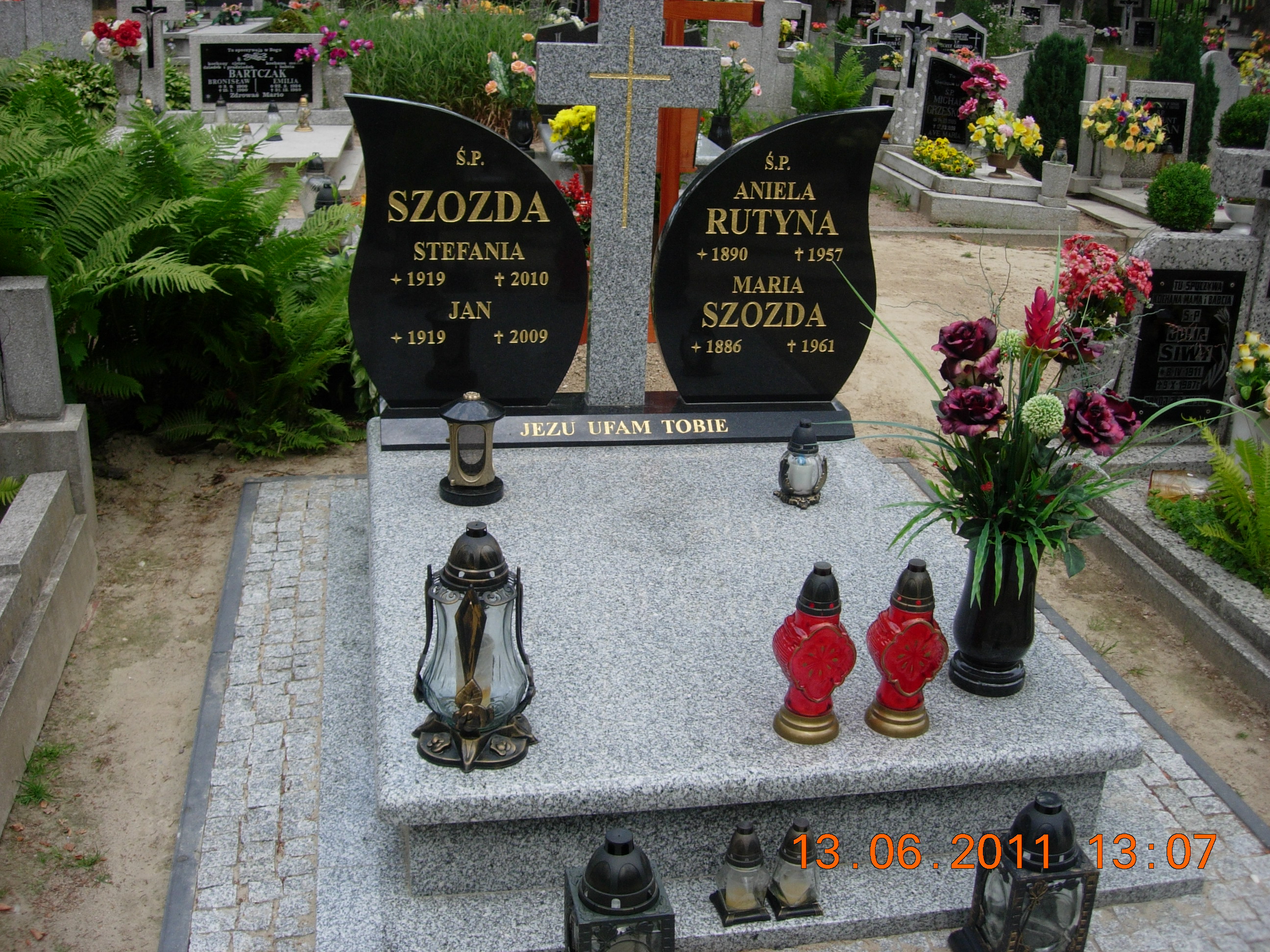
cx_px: 635
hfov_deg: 49.0
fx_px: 1394
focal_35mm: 38
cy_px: 476
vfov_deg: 37.7
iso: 64
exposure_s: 1/813
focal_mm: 7.8
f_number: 2.8
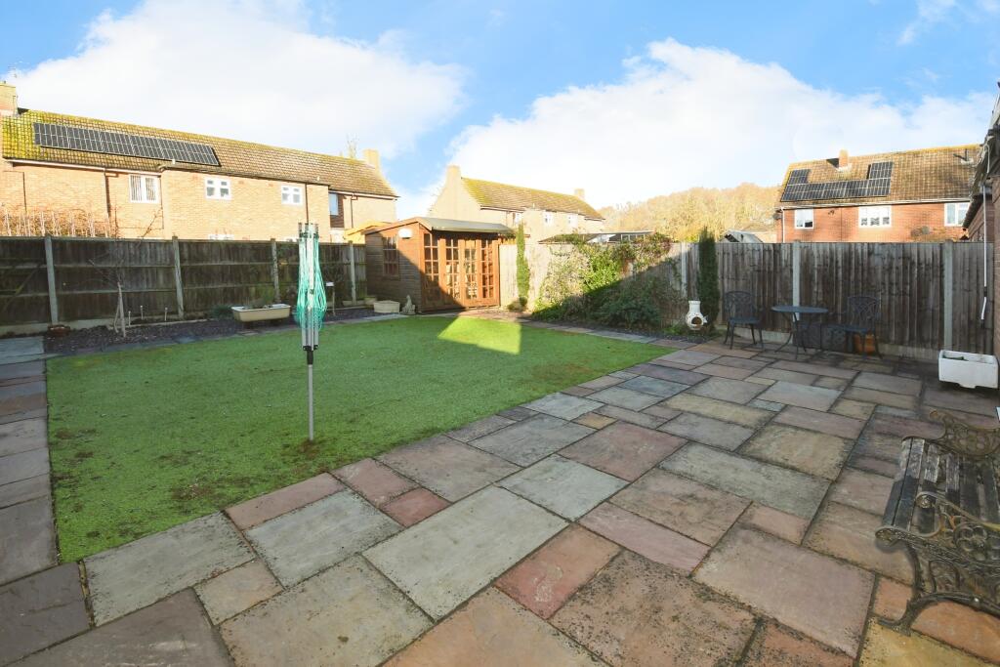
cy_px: 334
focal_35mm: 15
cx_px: 500
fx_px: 417
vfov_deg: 77.3
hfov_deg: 100.4
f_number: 10
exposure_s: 1/250
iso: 800
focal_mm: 10
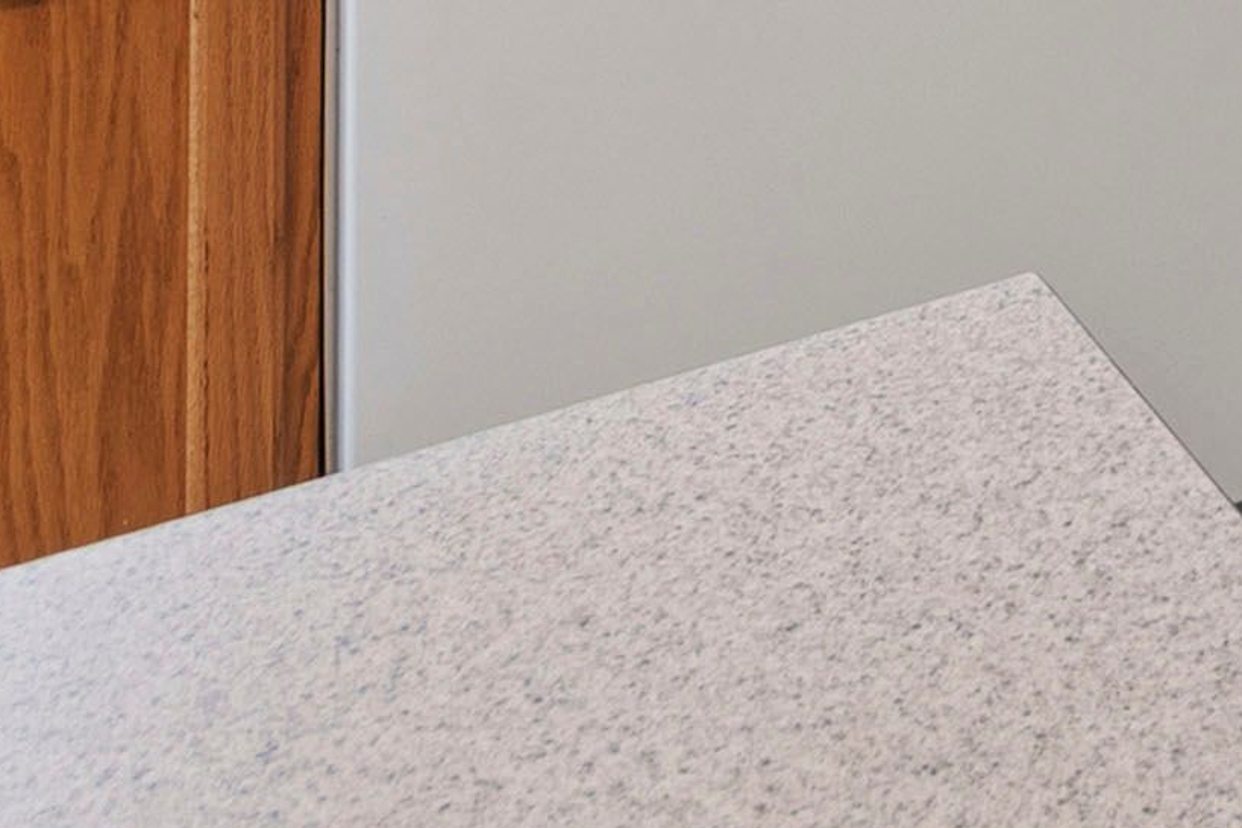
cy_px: -1529
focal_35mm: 102
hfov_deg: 17.4
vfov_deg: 10.3
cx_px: 2003
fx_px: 3519
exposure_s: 1/2.5
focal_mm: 10
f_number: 8
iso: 100
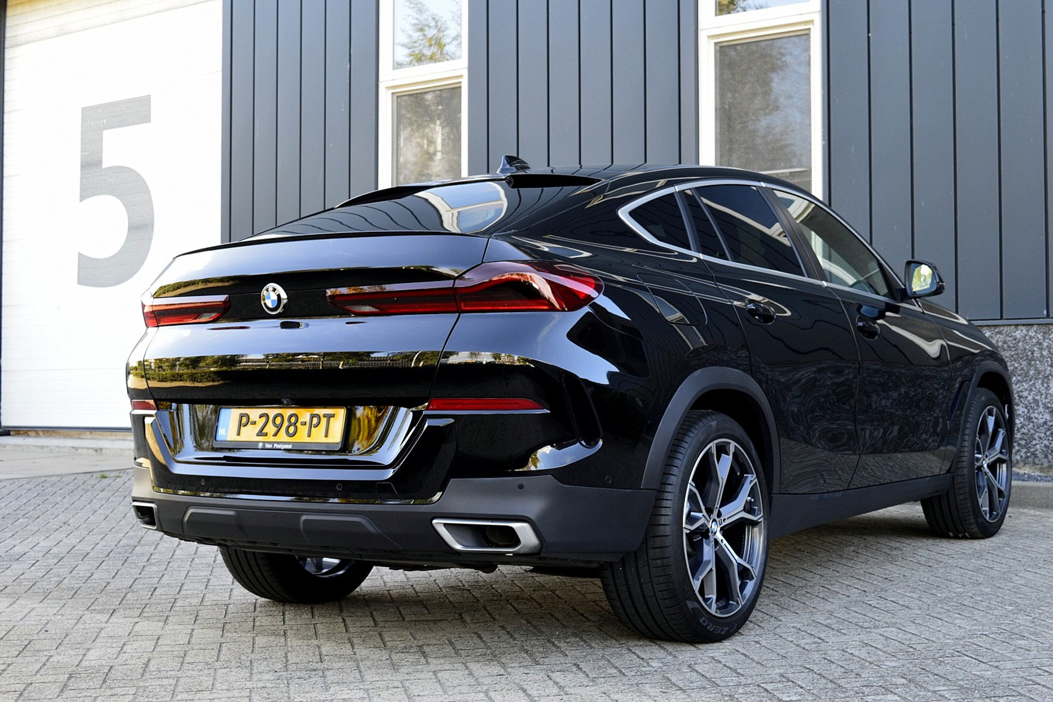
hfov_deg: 38.9
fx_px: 1492
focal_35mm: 51
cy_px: 351
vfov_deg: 26.5
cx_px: 526
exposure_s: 1/60
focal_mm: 34
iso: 400
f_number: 8
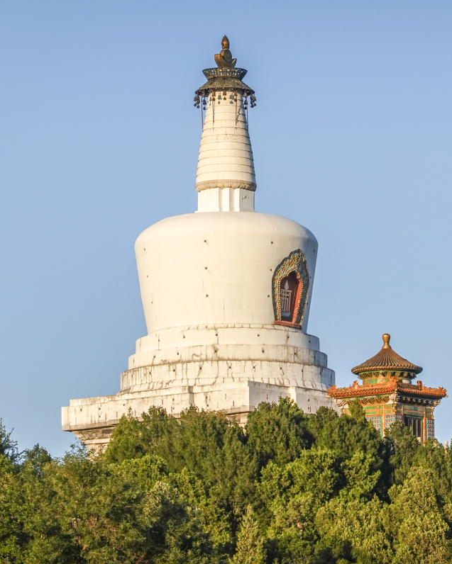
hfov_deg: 5.5
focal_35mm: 283
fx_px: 4731
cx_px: 300
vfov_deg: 6.8
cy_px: 281
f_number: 5.6
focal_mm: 72
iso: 125
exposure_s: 1/640
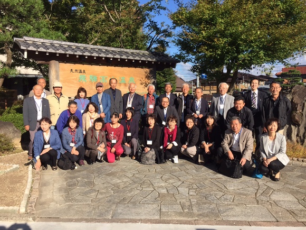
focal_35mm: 29
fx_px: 256
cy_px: 115
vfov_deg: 48.2
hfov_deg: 61.7
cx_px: 153
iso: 32
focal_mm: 4.15
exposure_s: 1/1522
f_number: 2.2
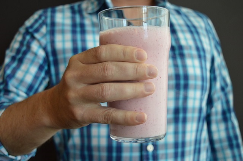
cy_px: 80
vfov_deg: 28.9
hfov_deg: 42.4
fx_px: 313
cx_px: 122
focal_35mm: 46
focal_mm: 31
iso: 400
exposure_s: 1/80
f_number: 4.2
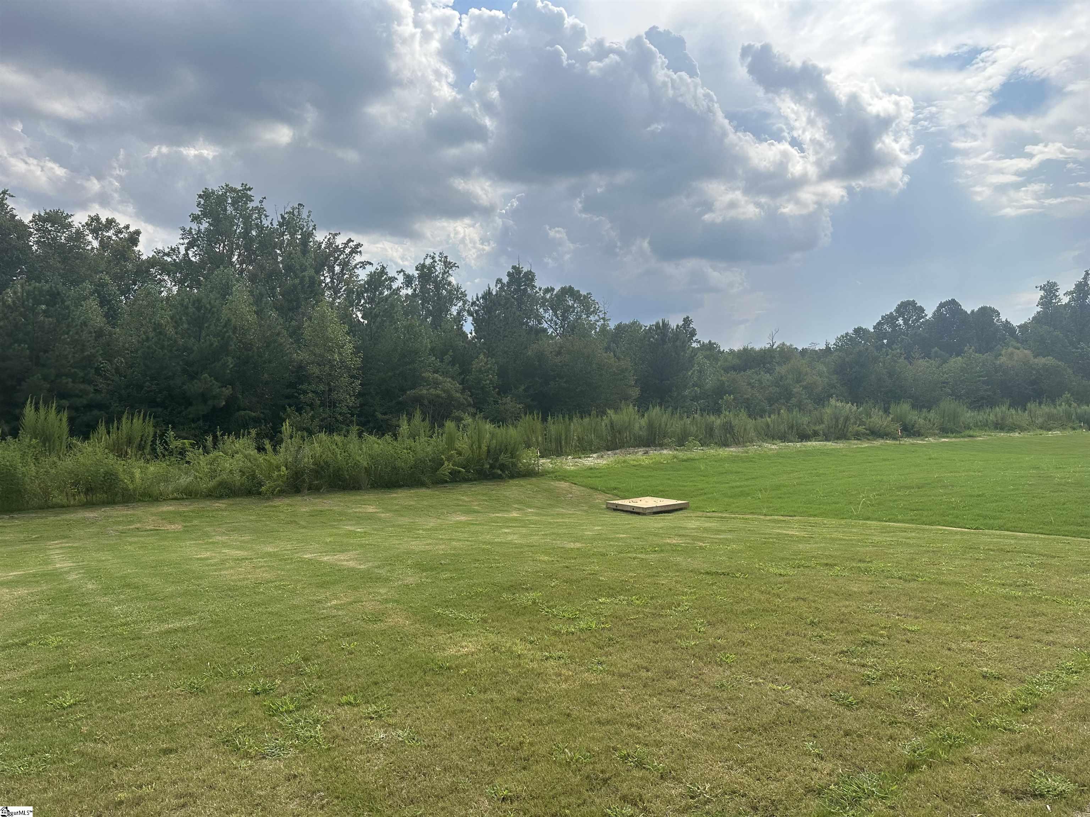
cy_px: 408
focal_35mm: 24
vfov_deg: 56.8
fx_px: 756
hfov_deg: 71.6
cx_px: 545
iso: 80
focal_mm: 6.86
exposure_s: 1/7576
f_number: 1.78
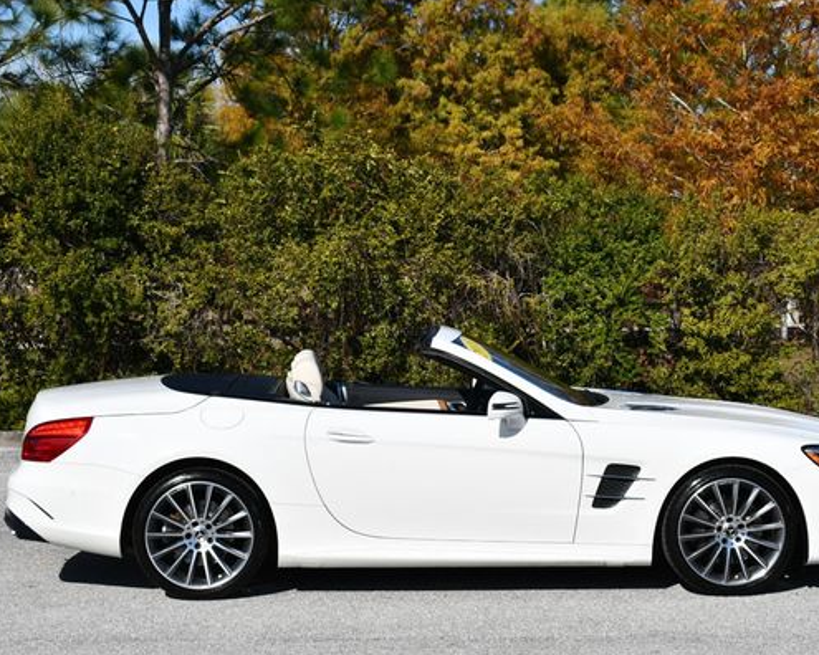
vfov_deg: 18.1
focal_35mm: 85
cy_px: 351
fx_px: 2060
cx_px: 462
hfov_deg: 22.5
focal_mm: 35
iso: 100
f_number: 10
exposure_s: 1/400
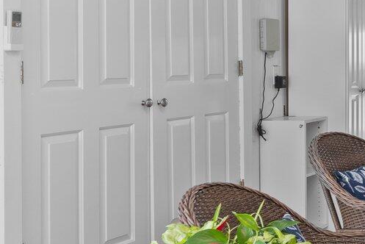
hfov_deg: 20.7
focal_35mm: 70
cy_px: 64
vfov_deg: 19.4
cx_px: 646
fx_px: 710
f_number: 5
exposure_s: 1/1.67
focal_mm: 17
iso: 125
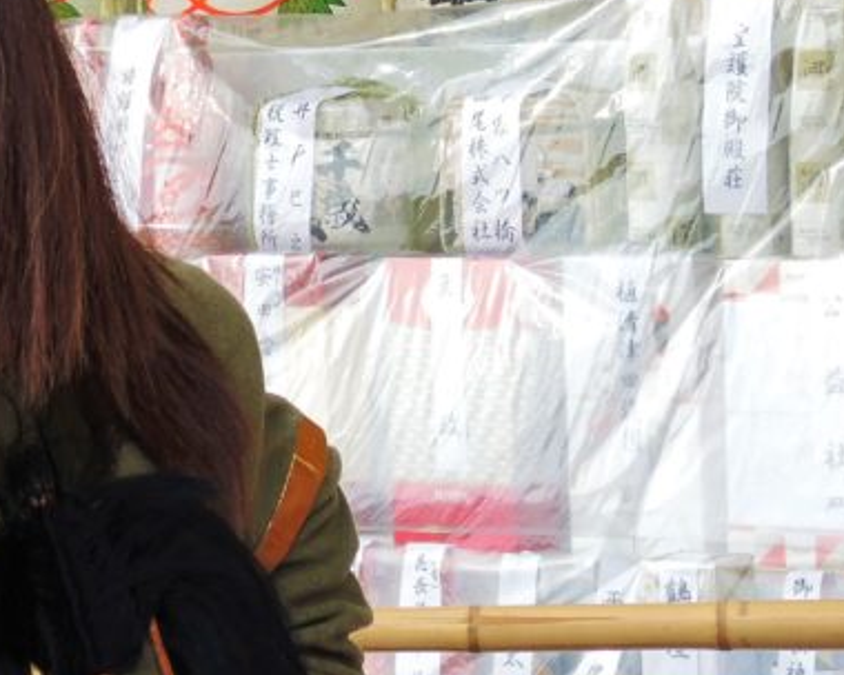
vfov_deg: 12.6
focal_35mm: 121
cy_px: 2
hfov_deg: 15.8
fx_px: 3022
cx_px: 182
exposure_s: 1/500
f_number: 2.5
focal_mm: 9.9
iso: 80
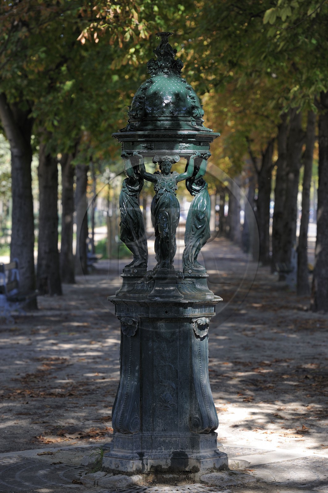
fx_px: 1670
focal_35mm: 122
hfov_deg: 11.2
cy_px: 246
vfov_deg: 16.8
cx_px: 164
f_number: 4.5
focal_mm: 122
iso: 200
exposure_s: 1/160
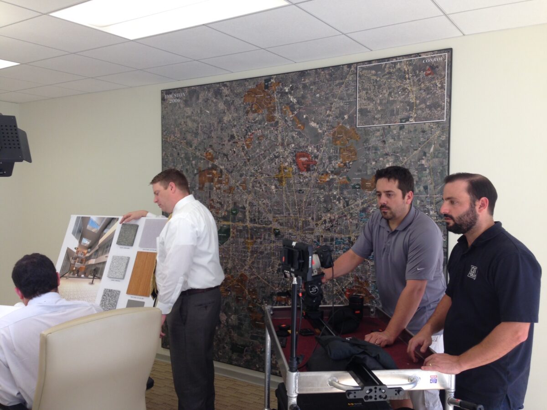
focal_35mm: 33
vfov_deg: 42.9
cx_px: 274
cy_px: 205
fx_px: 521
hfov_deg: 55.4
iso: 50
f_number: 2.4
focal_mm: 4.12
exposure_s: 1/40
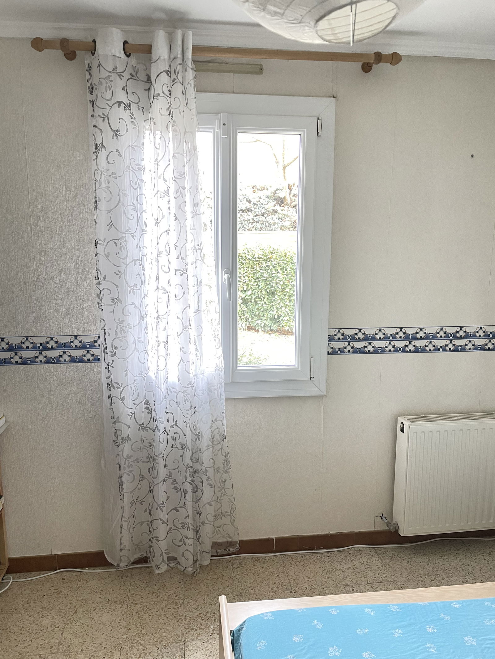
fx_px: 496
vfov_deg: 67.3
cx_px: 248
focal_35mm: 26
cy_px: 330
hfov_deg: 53.1
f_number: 1.6
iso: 250
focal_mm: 4.2
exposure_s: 1/60
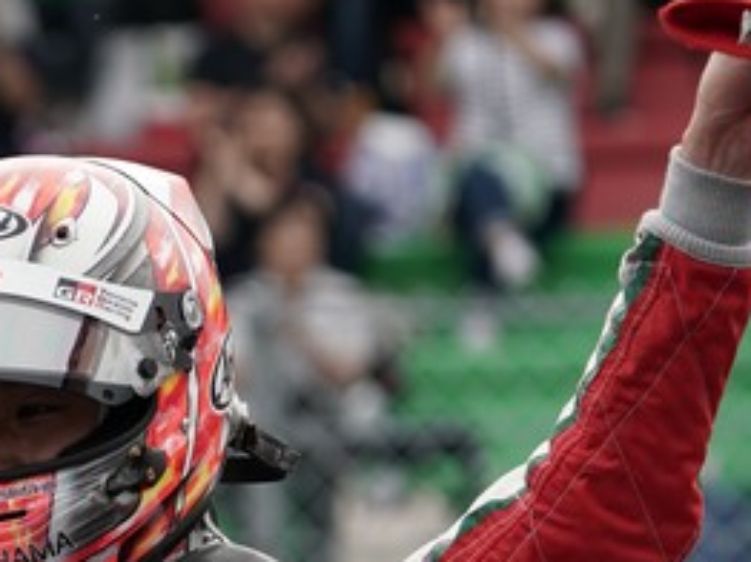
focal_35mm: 529
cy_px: 539
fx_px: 11466
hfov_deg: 3.7
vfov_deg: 2.8
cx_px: -20
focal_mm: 200
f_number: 5.6
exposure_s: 1/250
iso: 400
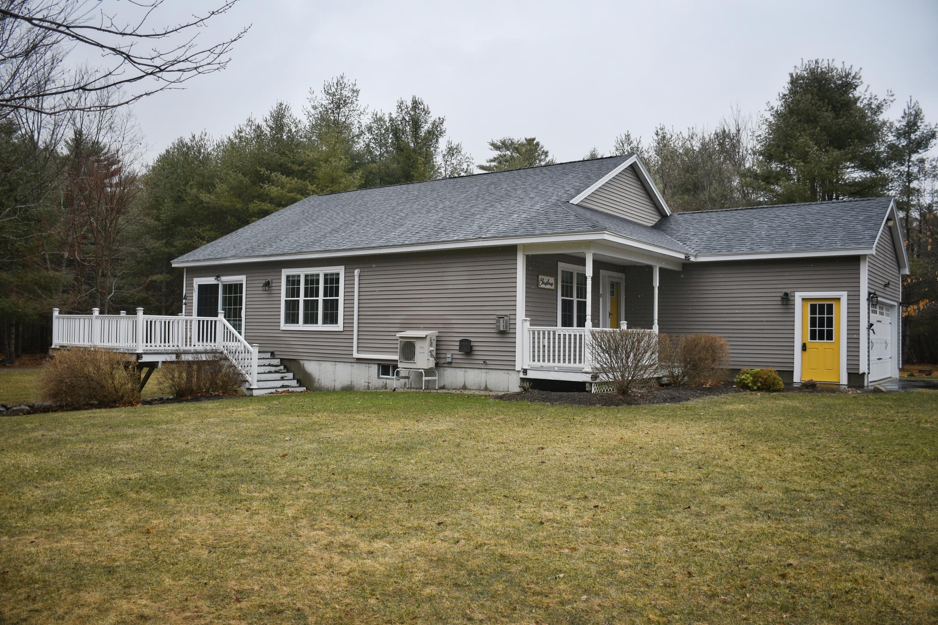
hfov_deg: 61.9
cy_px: 312
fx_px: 782
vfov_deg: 43.6
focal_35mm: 30
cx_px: 469
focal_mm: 20
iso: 100
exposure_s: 1/1000
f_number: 3.5
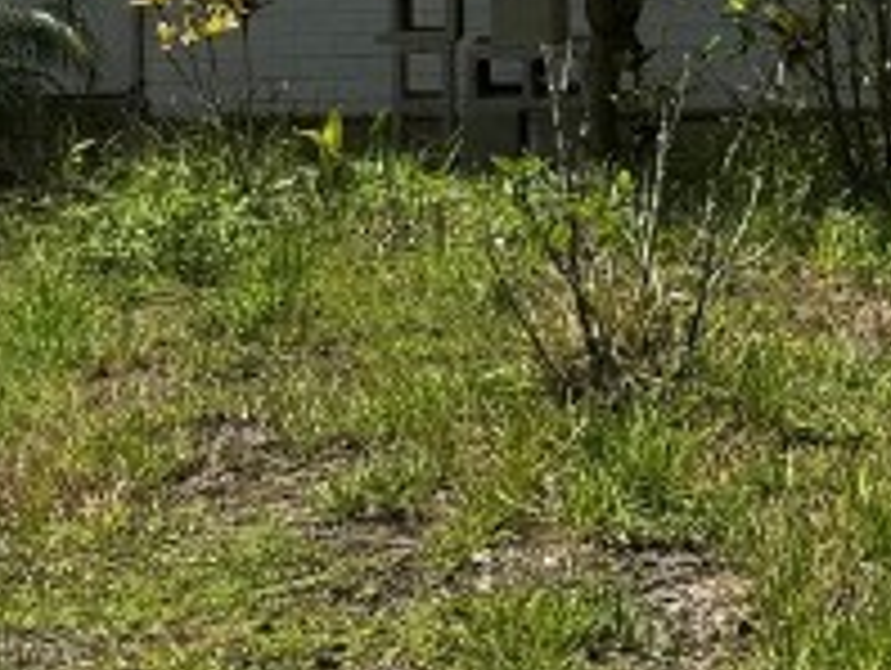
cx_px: 734
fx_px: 3196
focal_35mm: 124
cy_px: -360
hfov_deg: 15.7
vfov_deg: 11.4
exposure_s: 1/4950
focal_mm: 6.76
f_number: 1.78
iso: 80
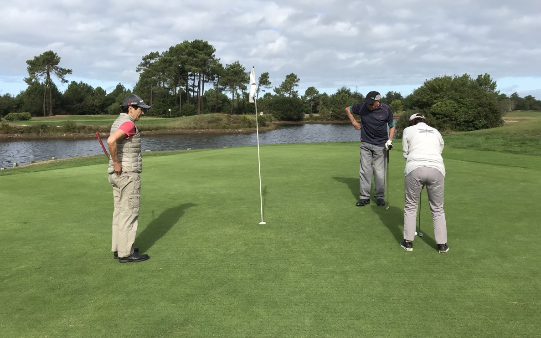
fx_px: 442
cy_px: 133
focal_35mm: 30
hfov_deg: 62.9
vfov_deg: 41.6
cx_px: 269
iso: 20
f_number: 1.8
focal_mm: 3.99
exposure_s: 1/2398
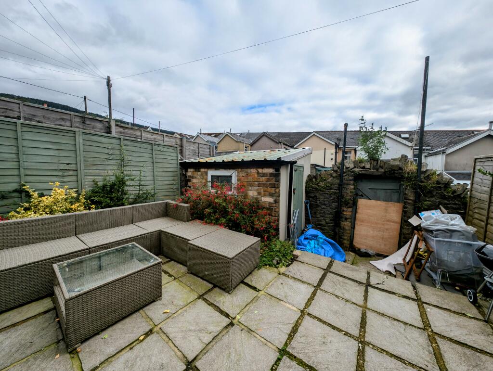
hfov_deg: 110.5
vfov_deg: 94.6
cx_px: 246
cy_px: 186
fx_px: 171
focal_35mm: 12
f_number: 1.95
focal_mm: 2.23
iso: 41
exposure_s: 1/1101
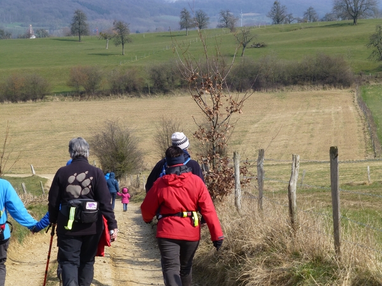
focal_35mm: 109
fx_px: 1203
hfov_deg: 18.0
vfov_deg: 13.6
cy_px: 143
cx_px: 191
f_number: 5.3
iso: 100
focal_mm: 19.4
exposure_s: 1/400
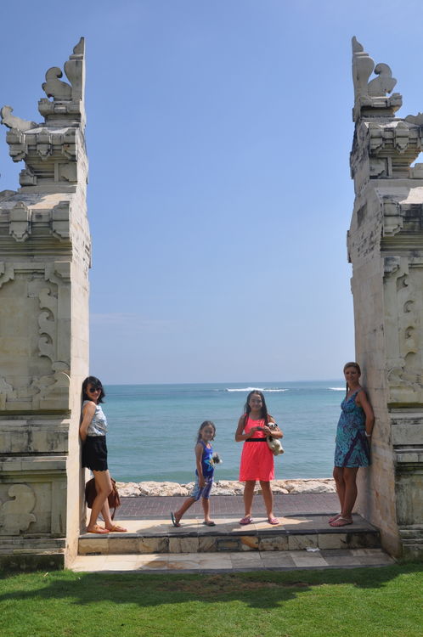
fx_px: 636
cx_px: 212
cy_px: 318
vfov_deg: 53.2
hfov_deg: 36.8
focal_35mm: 36
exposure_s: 1/400
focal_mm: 24
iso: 200
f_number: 10
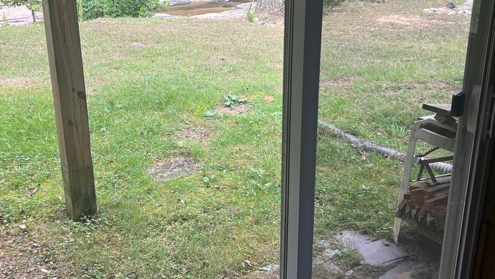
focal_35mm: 38
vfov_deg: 30.9
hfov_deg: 52.8
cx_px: 247
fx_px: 499
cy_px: 87
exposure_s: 1/173
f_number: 1.5
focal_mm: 5.7
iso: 40
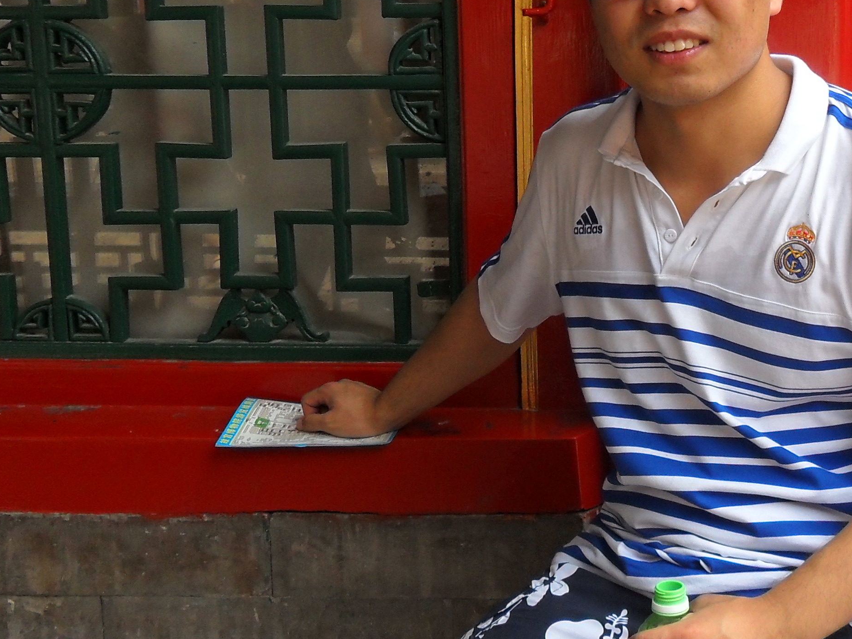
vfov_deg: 27.3
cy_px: 203
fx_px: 1305
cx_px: 692
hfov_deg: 34.9
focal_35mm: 53
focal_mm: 4.9
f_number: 3.5
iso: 100
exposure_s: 1/125
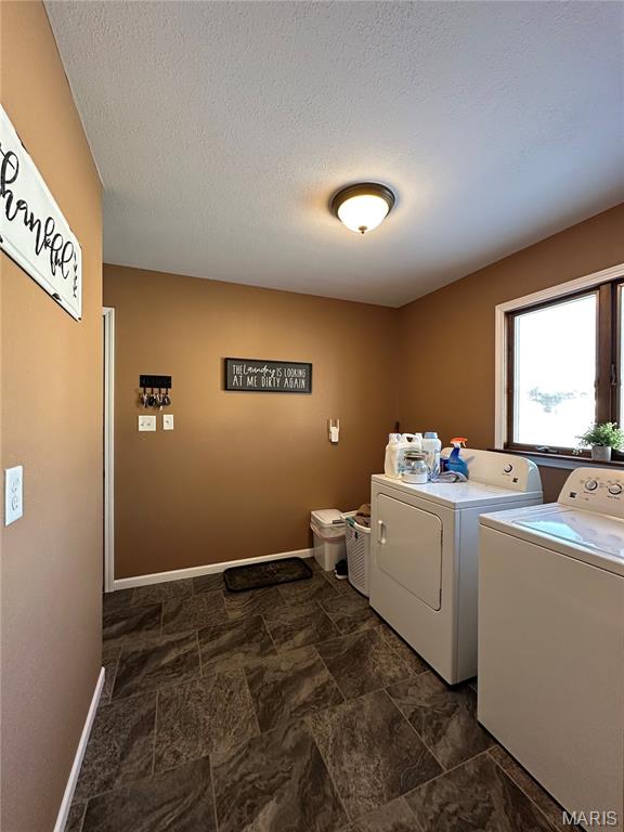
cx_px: 312
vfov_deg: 102.1
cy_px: 416
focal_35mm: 14
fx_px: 336
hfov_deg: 85.7
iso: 200
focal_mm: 2.22
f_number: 2.2
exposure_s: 1/60
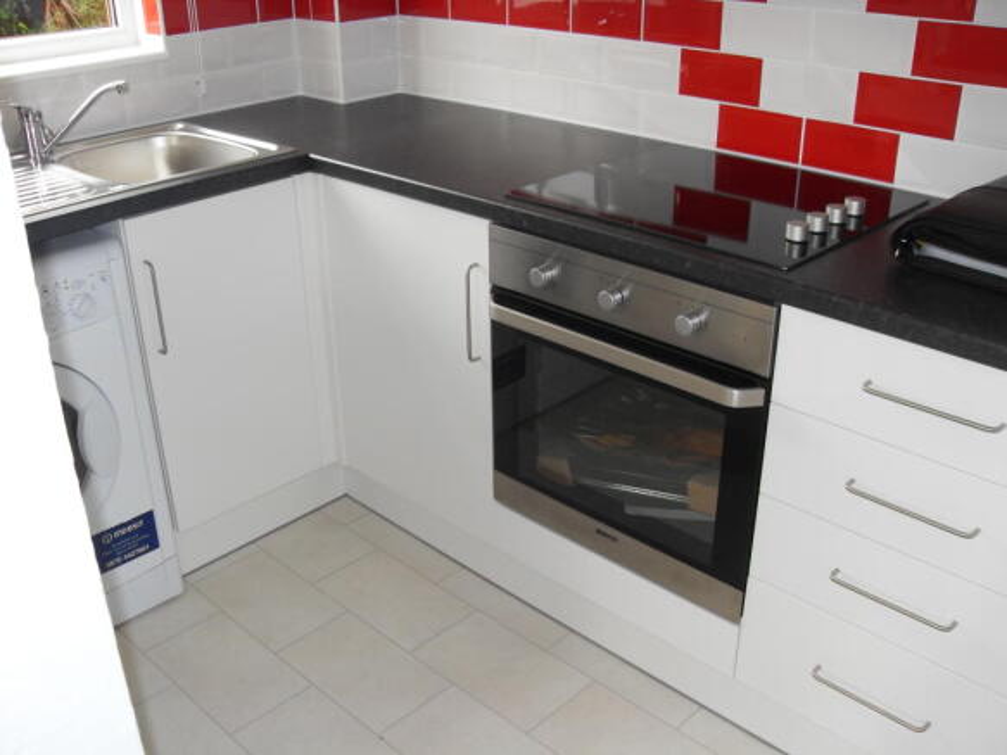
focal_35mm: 35
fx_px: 1018
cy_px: 378
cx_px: 504
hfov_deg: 52.6
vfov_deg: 40.7
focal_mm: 6.3
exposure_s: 1/45
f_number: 2.8
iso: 100
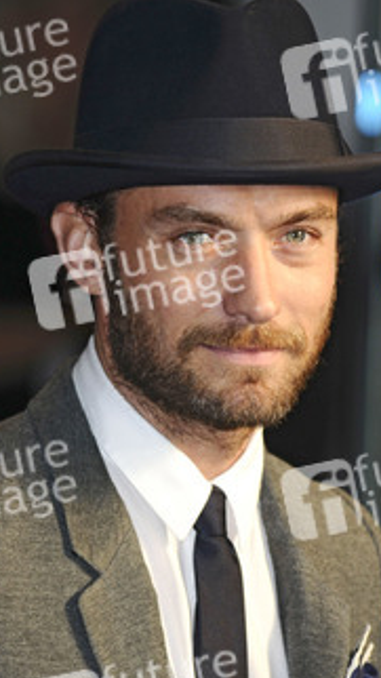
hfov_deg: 3.1
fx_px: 7008
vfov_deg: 5.5
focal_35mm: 390
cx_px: 199
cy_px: 385
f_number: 4
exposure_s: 1/200
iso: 320
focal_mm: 200
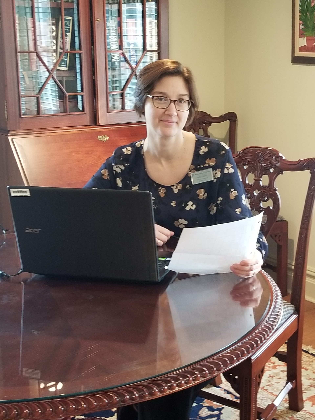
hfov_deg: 53.1
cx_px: 158
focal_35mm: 26
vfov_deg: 67.3
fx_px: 315
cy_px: 210
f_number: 1.7
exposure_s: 1/30
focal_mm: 4.25
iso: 200
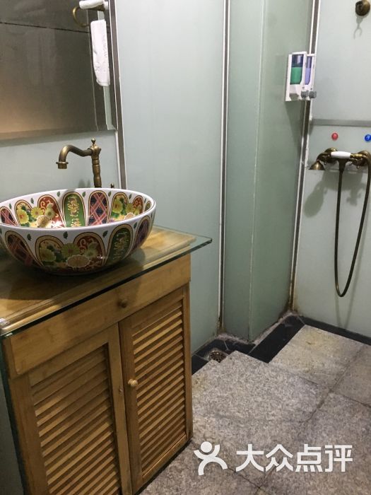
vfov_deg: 61.7
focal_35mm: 29
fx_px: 414
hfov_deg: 48.2
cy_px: 248
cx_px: 186
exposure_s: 1/17
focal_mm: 4.15
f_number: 2.2
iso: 250
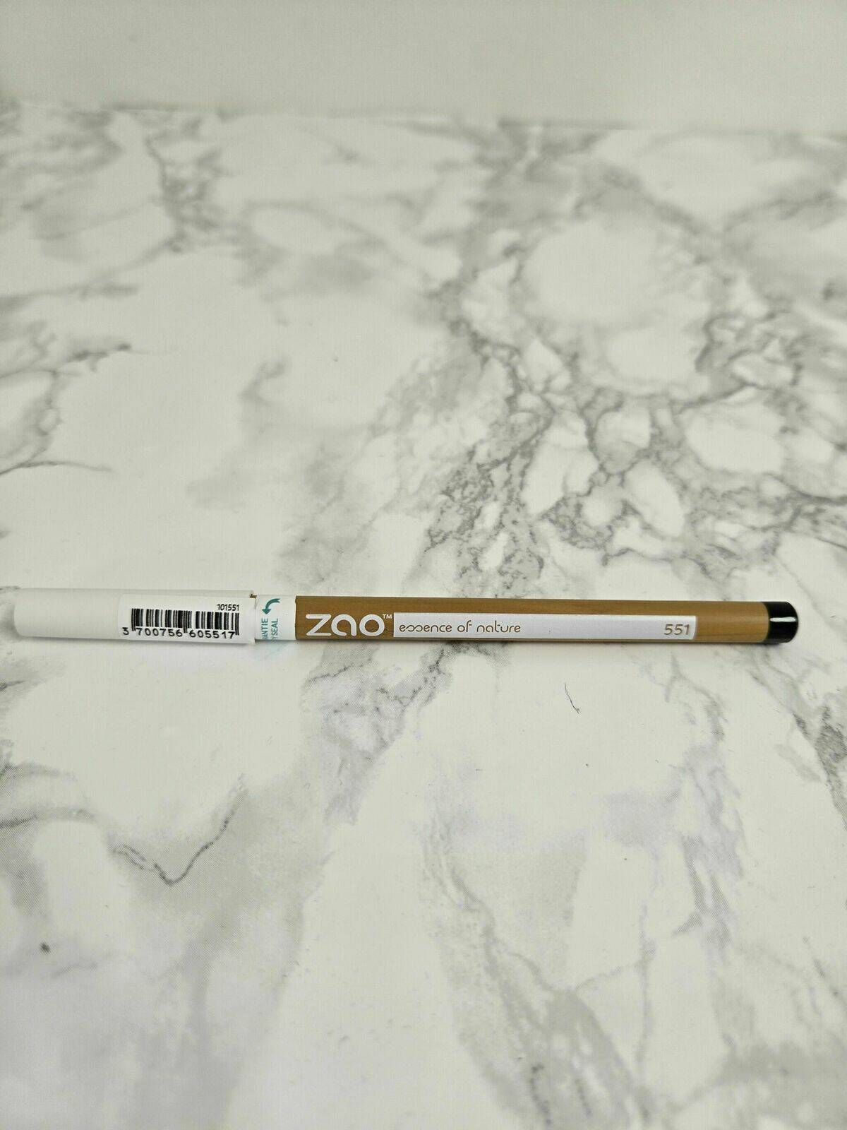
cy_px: 565
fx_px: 750
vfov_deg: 73.9
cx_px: 424
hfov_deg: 58.9
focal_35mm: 23
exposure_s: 1/180
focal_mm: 5.4
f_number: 1.8
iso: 64
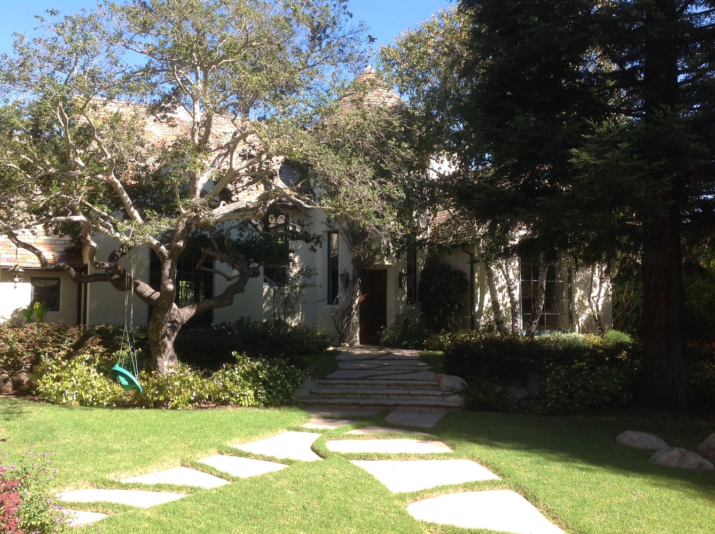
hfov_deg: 52.7
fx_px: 722
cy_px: 267
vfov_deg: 40.6
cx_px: 358
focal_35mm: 35
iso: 50
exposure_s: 1/504
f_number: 2.4
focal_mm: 4.28
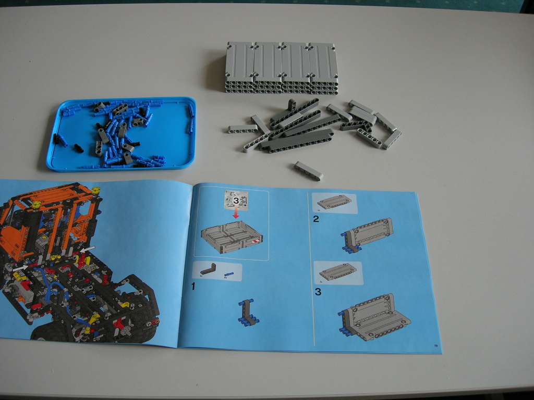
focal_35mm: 38
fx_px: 586
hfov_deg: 49.0
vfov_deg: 37.7
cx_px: 267
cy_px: 200
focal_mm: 7.8
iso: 64
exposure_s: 1/29.2
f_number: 2.8
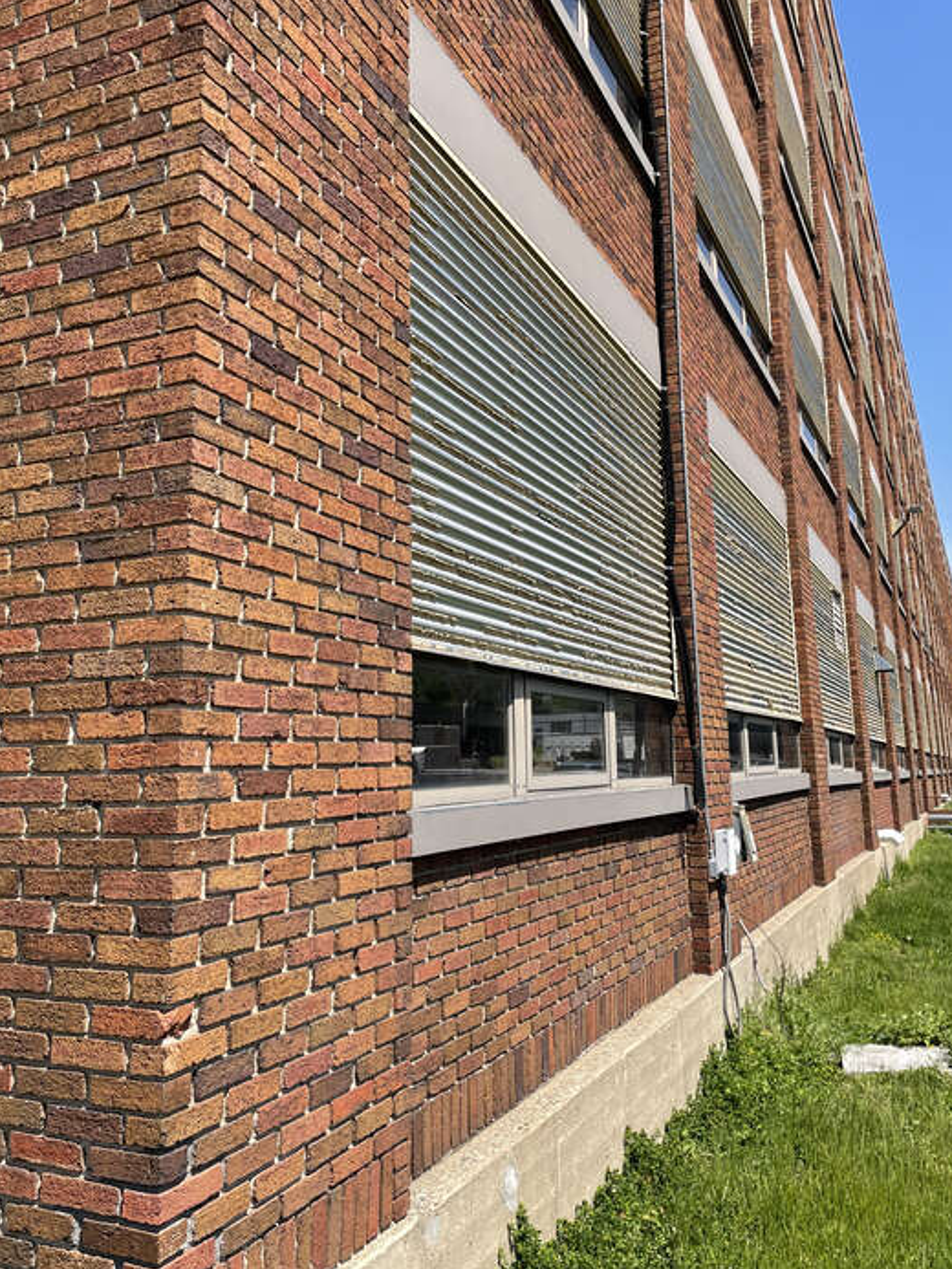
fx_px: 1100
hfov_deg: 46.8
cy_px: 542
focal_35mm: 30
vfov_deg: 59.7
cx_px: 487
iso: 32
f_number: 1.6
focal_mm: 4.2
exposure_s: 1/2092
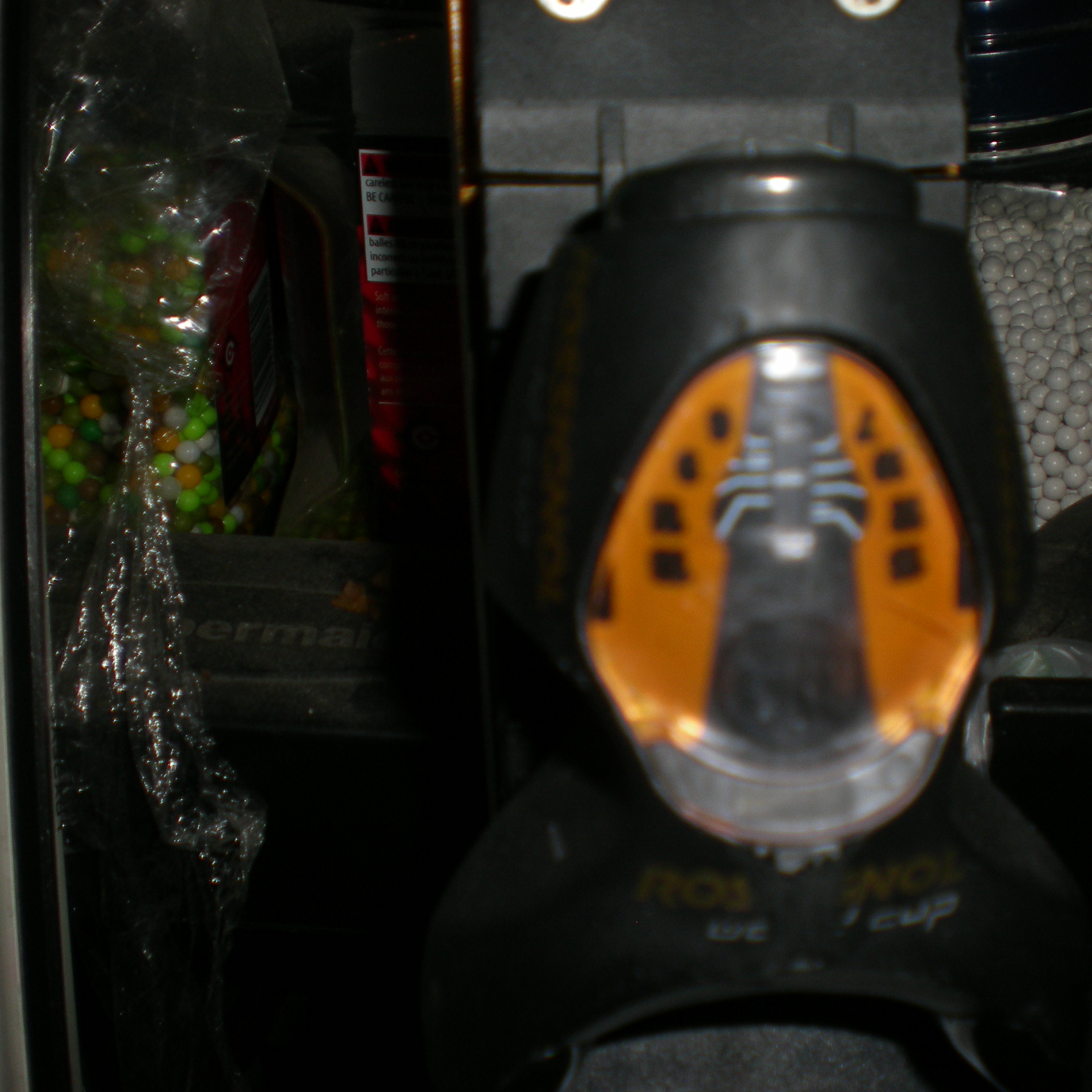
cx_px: 714
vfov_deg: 37.6
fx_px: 1606
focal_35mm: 45
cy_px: 544
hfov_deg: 37.2
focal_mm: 6.3
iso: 50
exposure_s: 1/60
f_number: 3.1
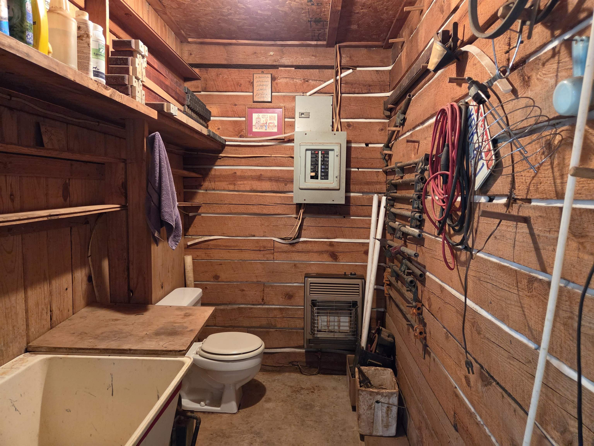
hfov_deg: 73.9
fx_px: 395
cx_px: 297
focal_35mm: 23
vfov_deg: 58.9
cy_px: 223
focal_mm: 5.4
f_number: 1.8
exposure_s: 1/120
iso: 1250
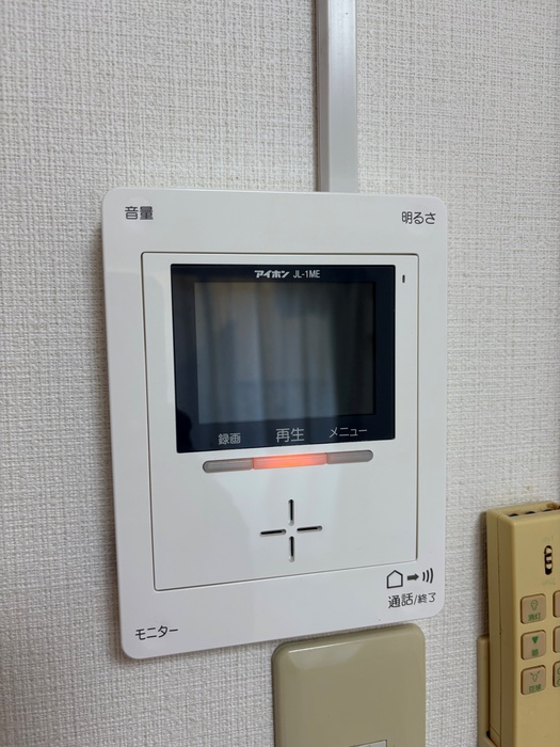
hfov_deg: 53.1
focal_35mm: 26
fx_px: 561
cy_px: 374
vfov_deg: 67.3
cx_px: 280
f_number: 1.6
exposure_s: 1/120
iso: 100
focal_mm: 5.96
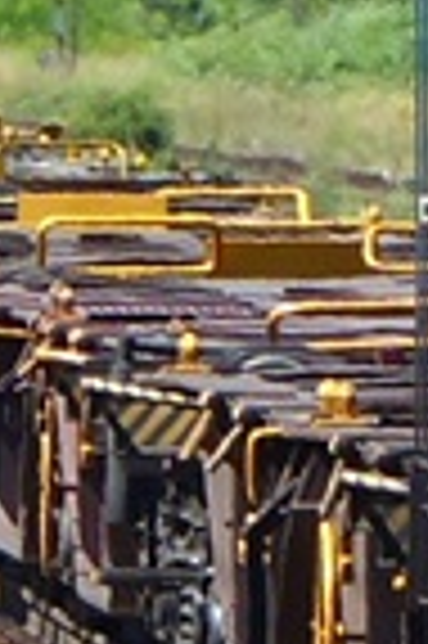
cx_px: 536
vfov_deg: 1.0
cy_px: -329
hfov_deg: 0.6
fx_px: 38807
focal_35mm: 2171
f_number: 4
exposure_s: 1/500
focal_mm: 44.8
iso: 100
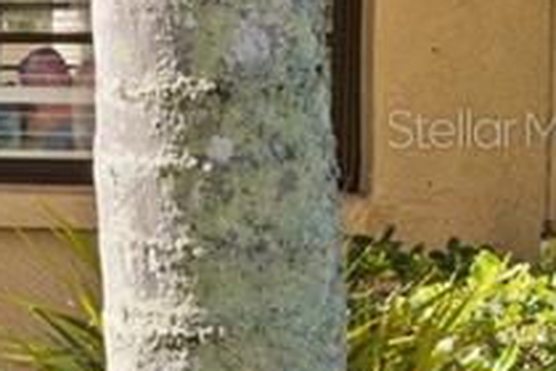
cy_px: 127
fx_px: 3413
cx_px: -1496
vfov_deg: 6.2
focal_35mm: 221
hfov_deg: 7.3
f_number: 8
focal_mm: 29
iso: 250
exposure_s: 1/80
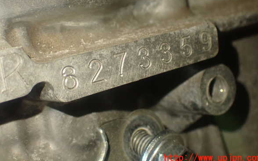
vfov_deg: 20.6
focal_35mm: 63
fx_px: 443
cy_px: 65
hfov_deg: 32.5
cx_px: 132
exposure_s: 1/80
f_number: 3.5
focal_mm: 10.35
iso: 800
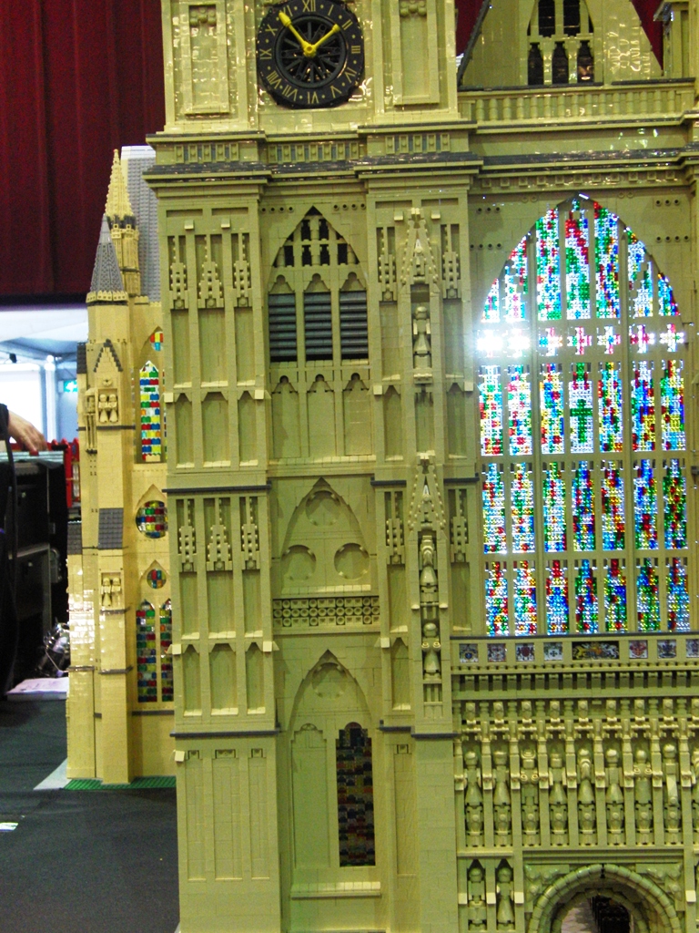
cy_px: 466
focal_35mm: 73
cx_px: 350
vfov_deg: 26.7
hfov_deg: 20.2
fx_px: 1965
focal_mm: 13
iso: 400
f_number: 3.6
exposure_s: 1/15
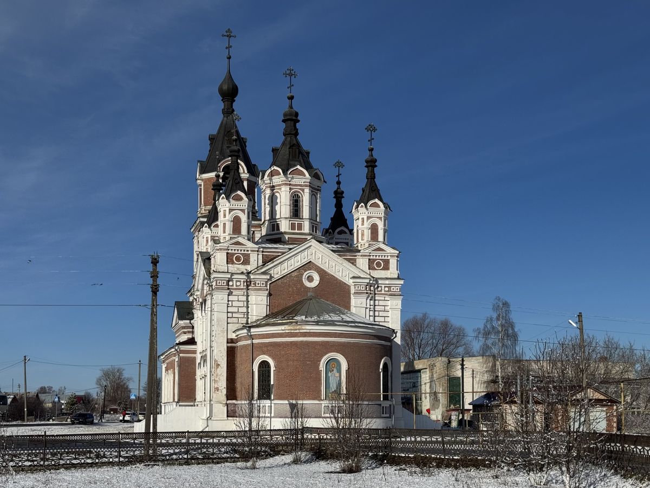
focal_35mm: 48
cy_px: 244
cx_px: 325
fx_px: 901
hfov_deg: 39.7
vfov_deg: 30.3
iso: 80
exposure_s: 1/12500
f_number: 1.78
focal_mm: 6.76
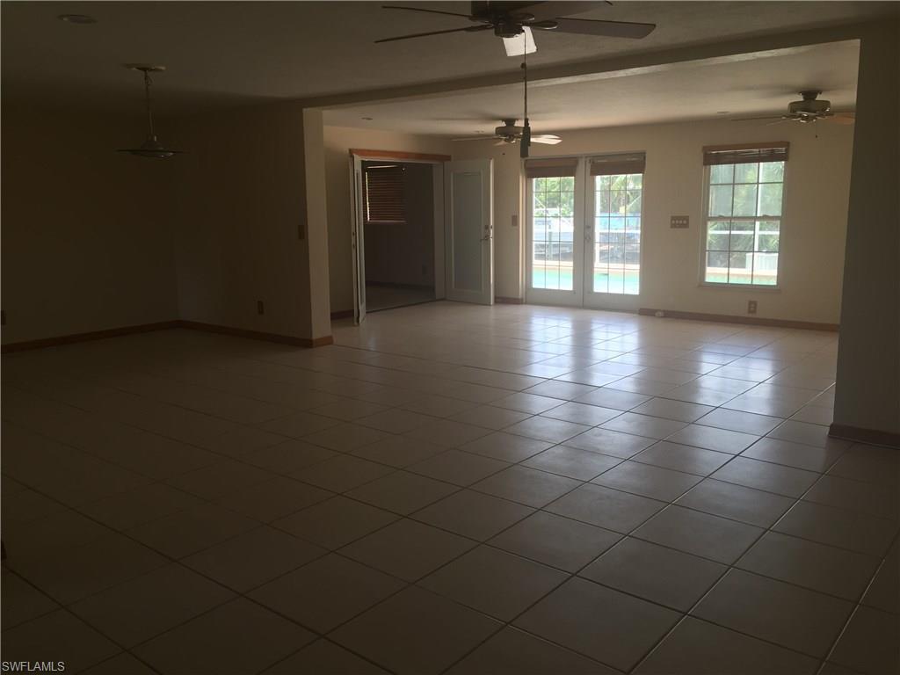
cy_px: 338
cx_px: 450
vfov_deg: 48.2
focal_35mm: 29
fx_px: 754
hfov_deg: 61.7
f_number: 2.2
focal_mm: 4.15
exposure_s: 1/120
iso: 50
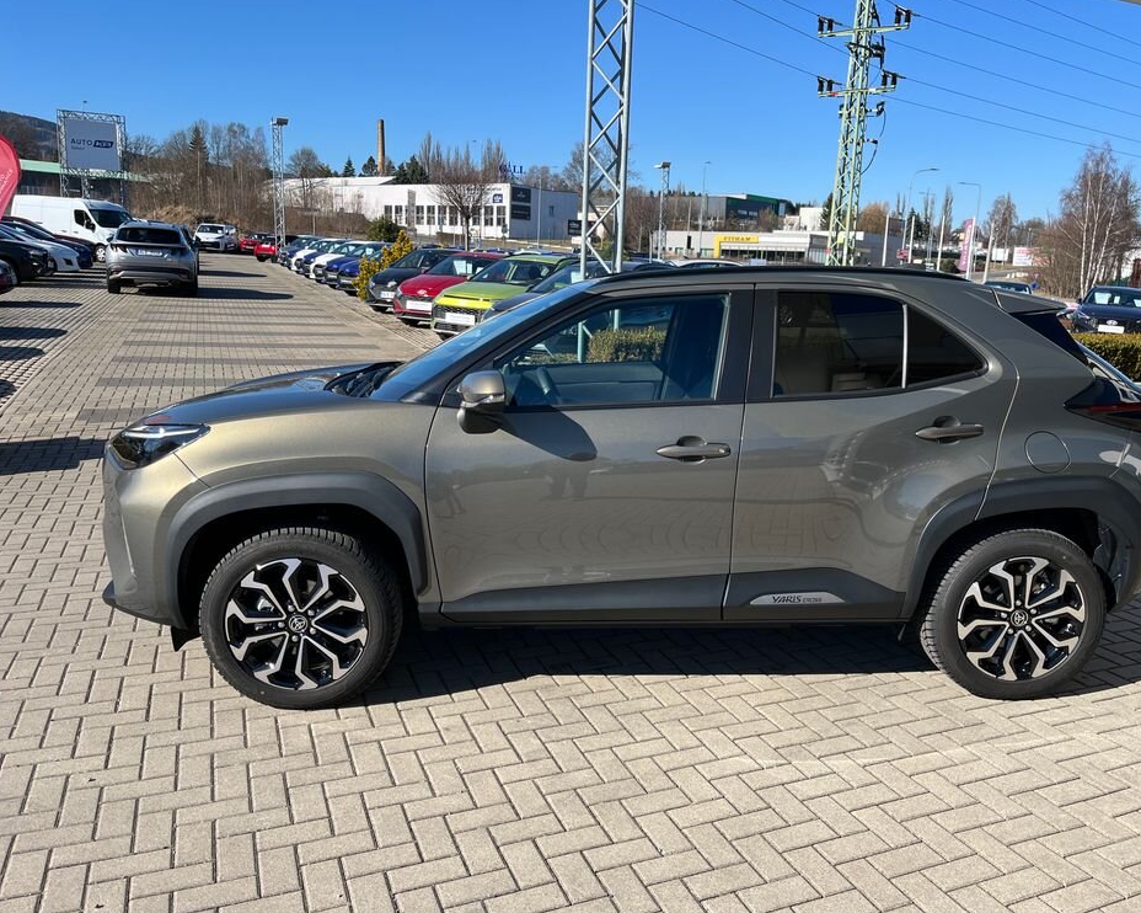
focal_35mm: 28
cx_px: 621
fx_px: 945
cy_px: 465
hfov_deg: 62.1
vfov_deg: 51.5
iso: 50
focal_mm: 5.1
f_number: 1.6
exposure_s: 1/2410
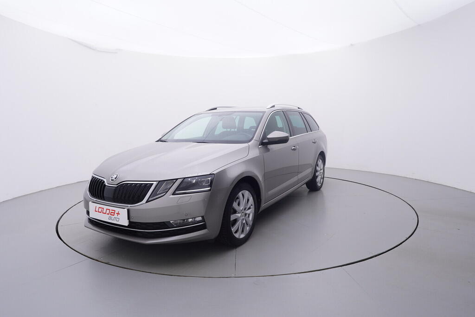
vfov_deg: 56.2
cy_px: 158
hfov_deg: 77.3
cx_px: 238
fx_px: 297
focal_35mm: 22
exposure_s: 1/80
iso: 200
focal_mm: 15
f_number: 5
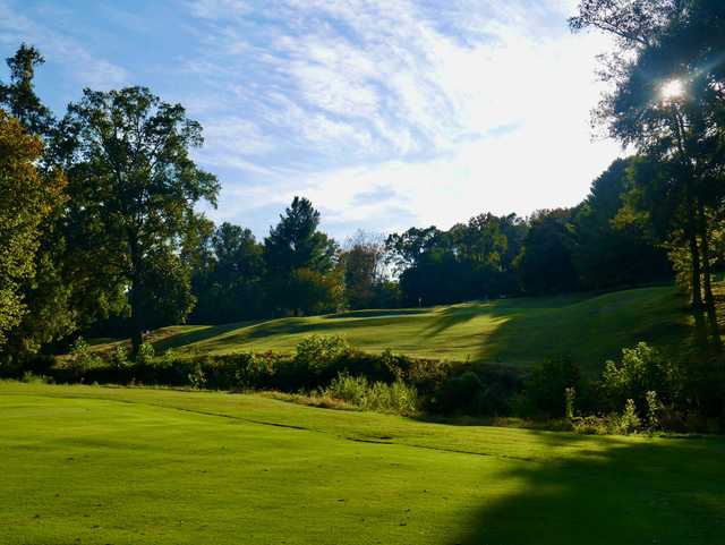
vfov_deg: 36.0
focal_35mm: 40
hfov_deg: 46.8
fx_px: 838
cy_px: 272
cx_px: 362
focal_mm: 20
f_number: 8
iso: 200
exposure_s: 1/400
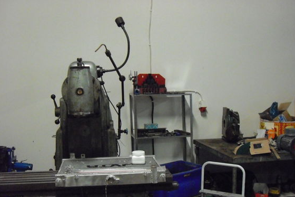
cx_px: 149
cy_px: 123
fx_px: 360
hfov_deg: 44.5
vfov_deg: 30.4
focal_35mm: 44
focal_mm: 6.2
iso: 1250
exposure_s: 1/40
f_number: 2.7
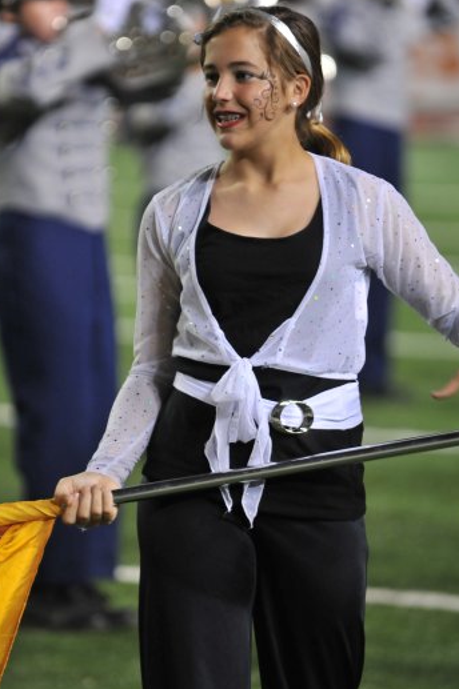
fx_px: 6664
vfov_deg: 5.9
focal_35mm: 348
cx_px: 205
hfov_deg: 3.9
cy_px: 328
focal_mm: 200
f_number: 2.8
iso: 800
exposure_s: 1/200
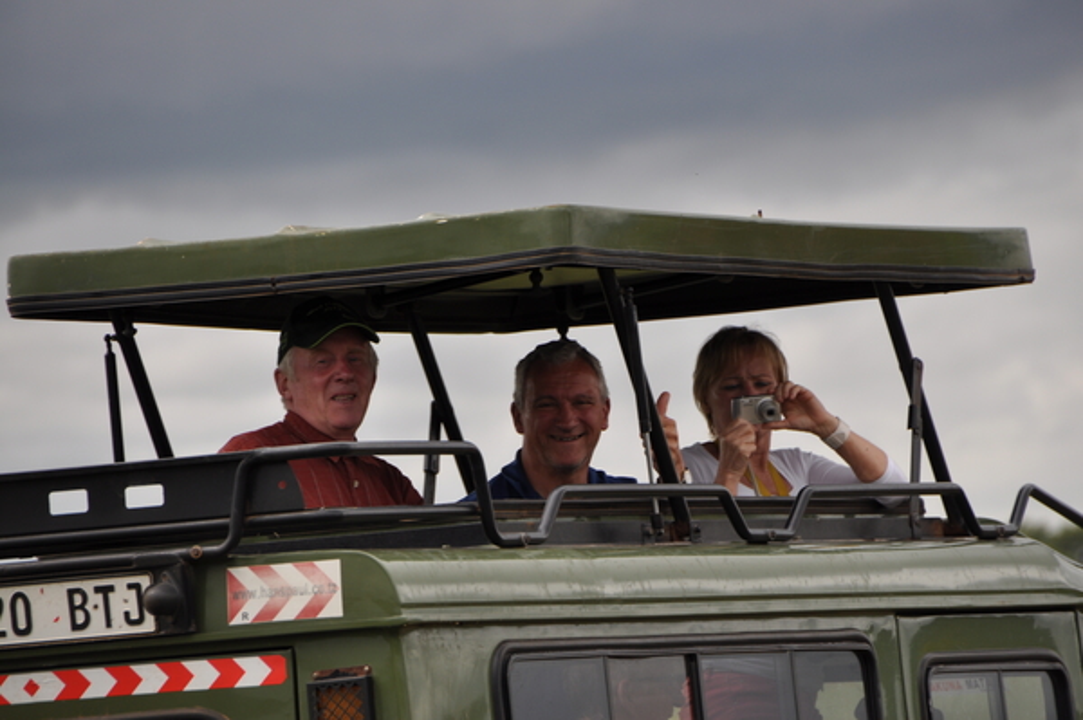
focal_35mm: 360
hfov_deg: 5.7
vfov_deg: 3.8
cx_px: 542
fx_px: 10821
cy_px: 360
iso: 200
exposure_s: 1/500
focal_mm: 240
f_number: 6.3
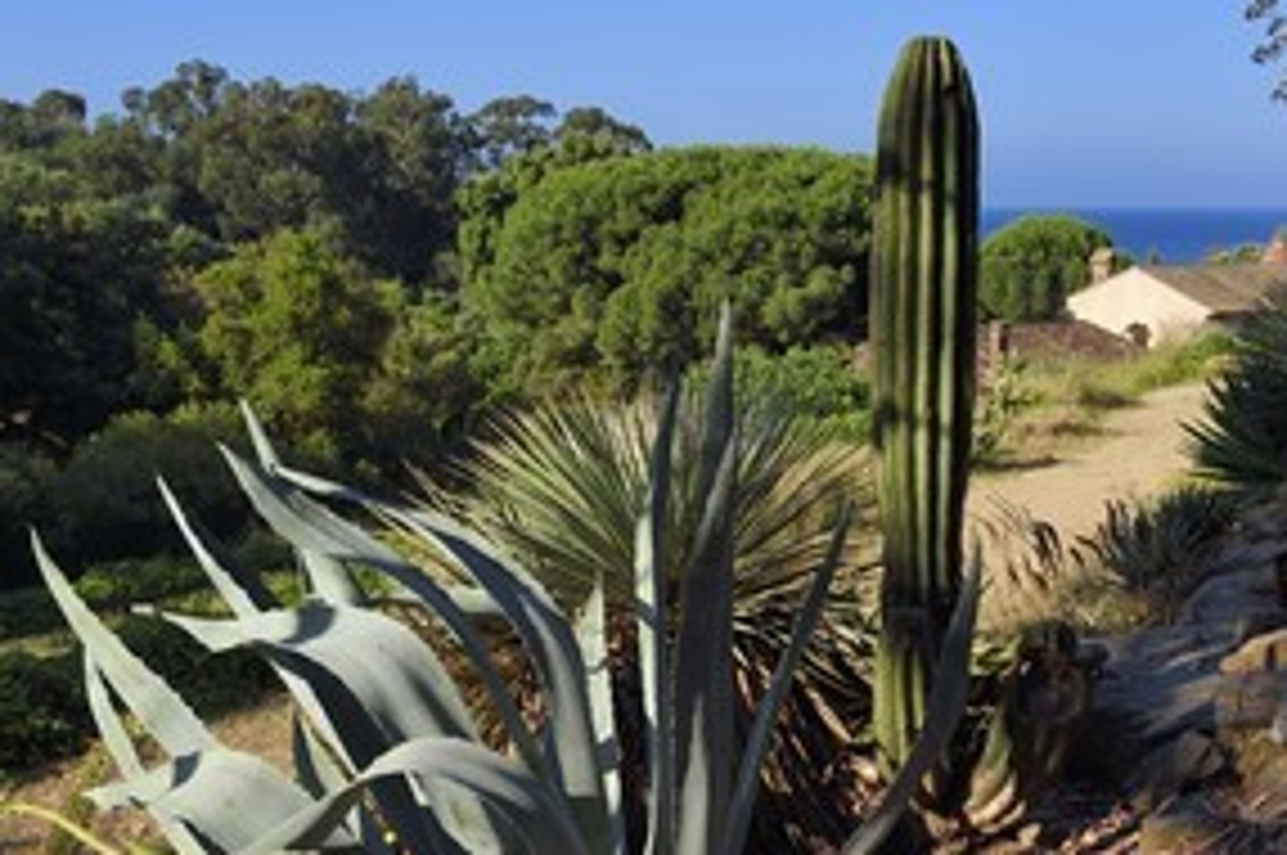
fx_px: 1785
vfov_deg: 26.9
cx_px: 655
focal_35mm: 50
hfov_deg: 39.6
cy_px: 477
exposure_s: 1/200
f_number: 14
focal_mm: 34
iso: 200
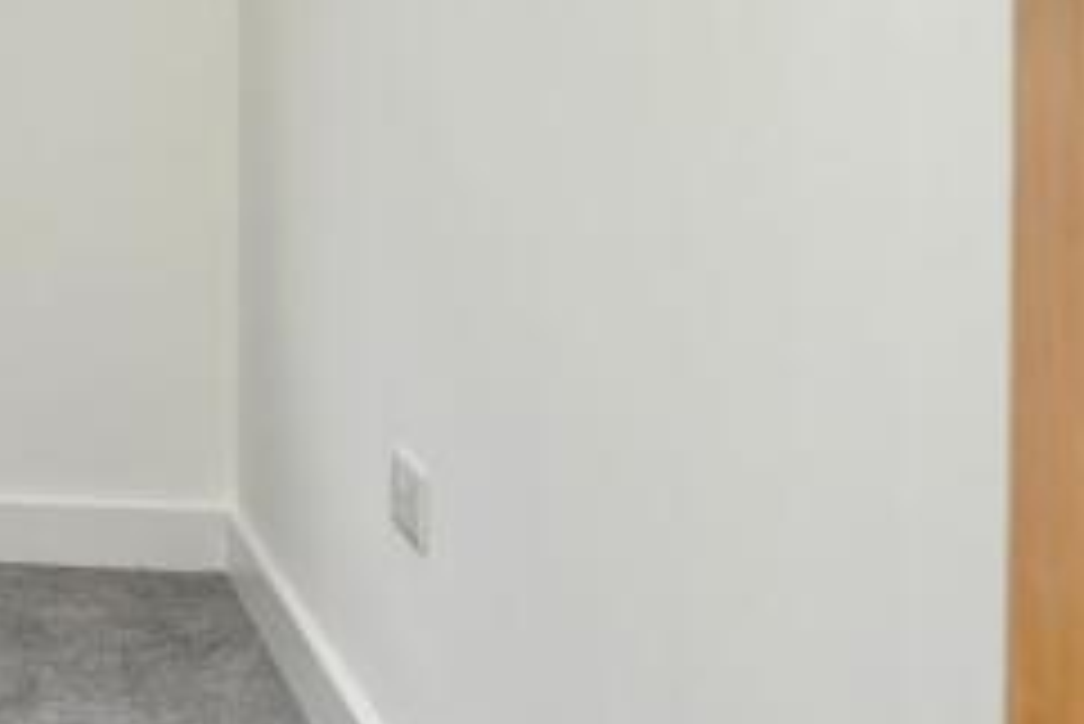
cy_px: 79
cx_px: -661
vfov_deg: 19.7
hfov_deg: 22.5
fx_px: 2049
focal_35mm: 68
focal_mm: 16
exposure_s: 1/160
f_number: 4
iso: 1000
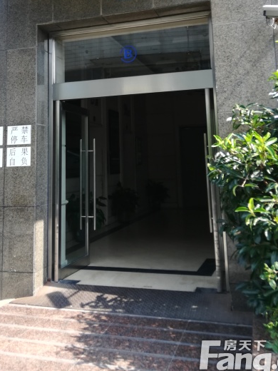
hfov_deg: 35.9
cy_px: 96
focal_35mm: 40
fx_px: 428
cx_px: 115
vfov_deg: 45.3
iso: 50
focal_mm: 3.81
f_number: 2.2
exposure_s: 1/105
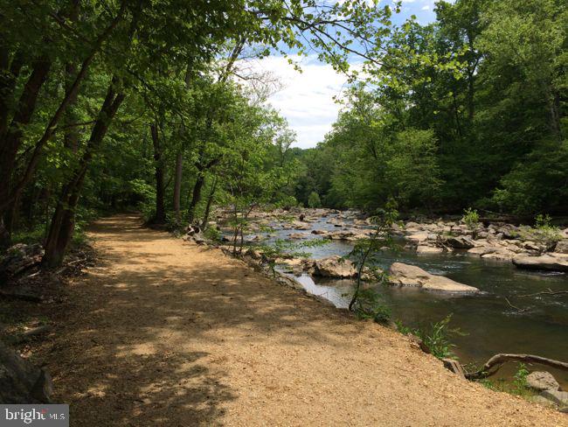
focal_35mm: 30
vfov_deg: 46.8
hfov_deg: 59.9
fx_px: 492
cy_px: 214
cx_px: 284
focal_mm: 4.12
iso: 40
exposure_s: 1/1866
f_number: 2.2
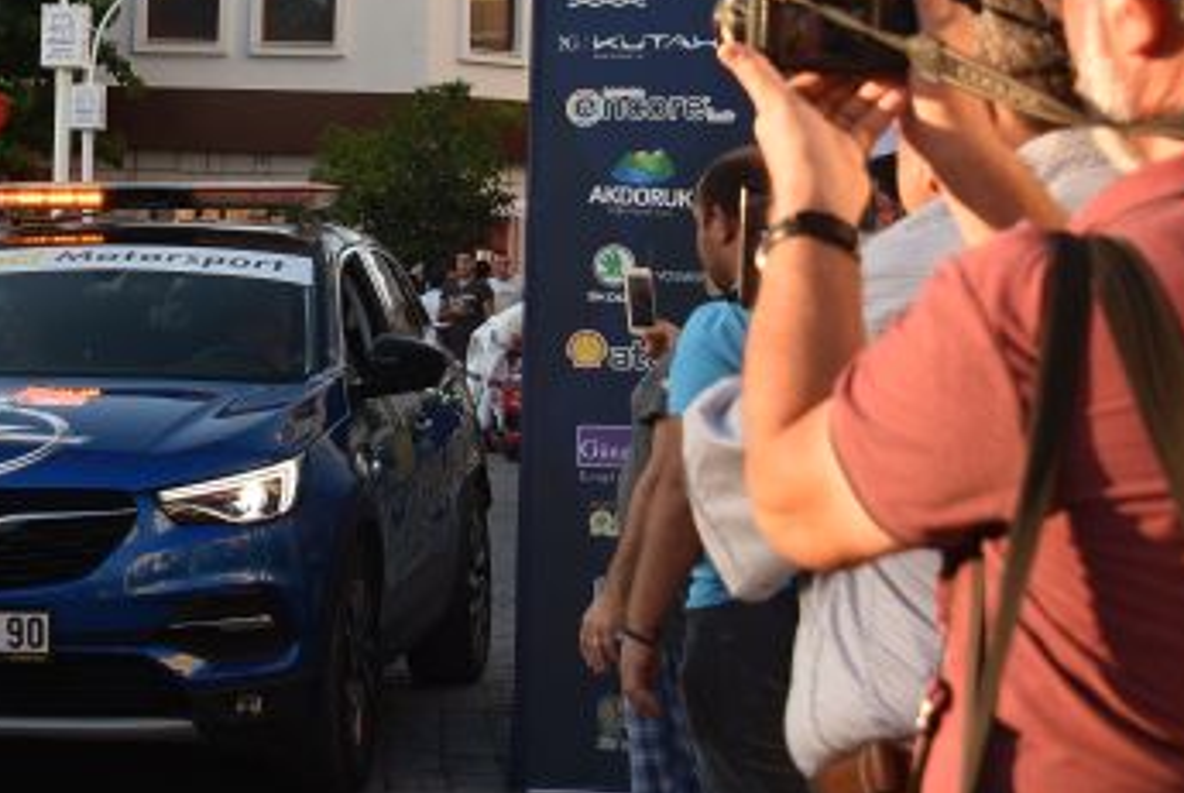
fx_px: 3161
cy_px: 89
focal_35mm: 96
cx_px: 100
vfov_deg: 14.2
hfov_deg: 20.7
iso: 200
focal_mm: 34
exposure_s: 1/250
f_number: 5.6
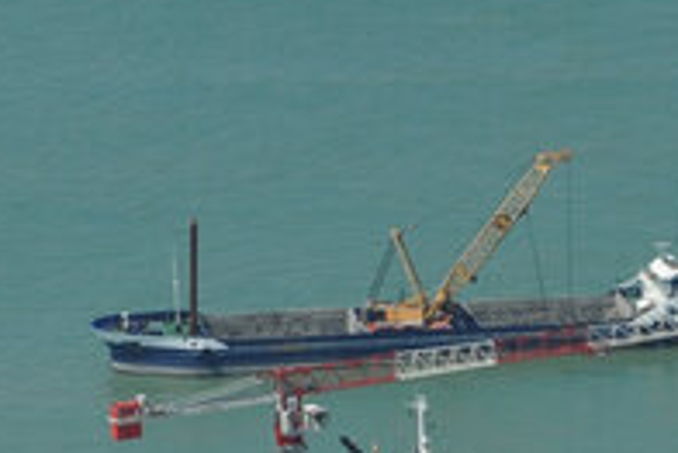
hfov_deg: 5.3
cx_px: 412
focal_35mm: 386
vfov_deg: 3.6
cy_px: 474
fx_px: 7275
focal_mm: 70
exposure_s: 1/1250
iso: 400
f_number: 9
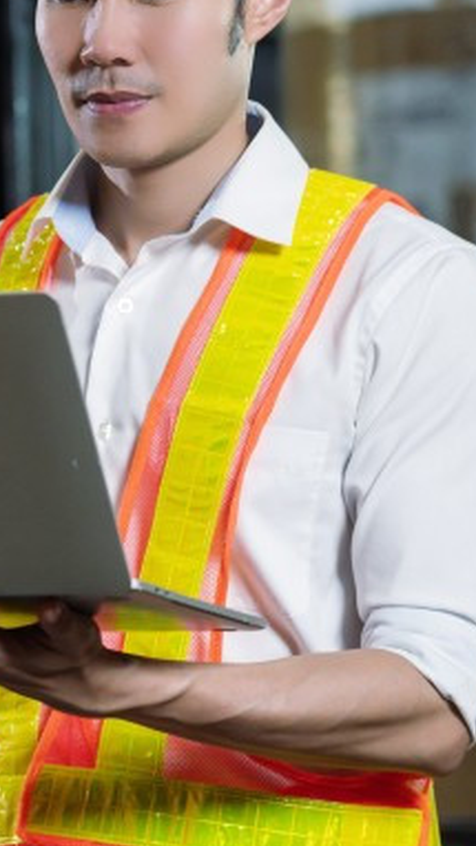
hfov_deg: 5.1
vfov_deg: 9.3
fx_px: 5226
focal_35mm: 233
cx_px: -478
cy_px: 466
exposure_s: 1/160
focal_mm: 85
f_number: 2.8
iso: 800
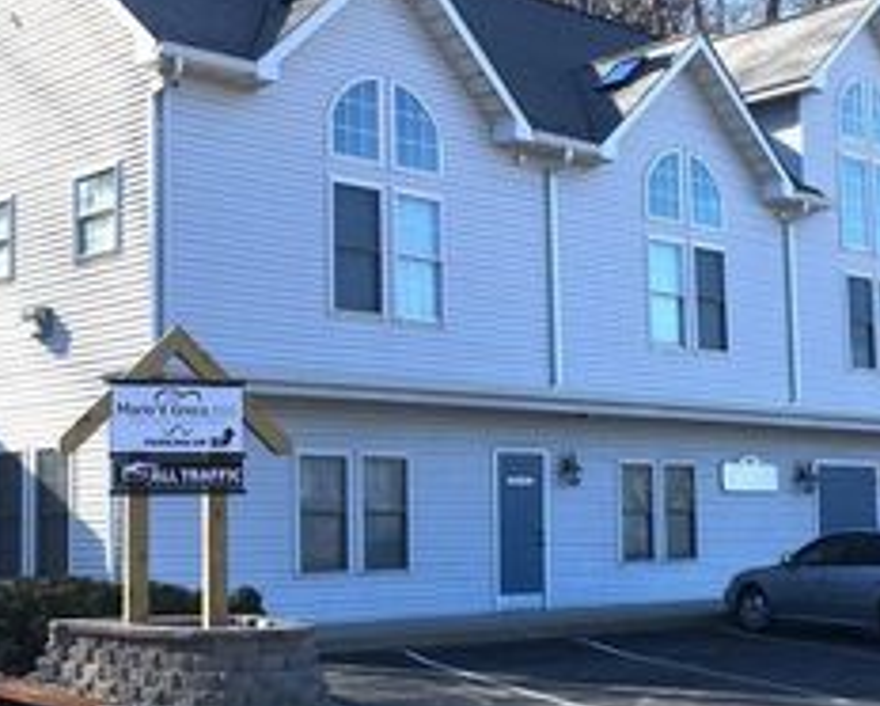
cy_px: 381
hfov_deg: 30.9
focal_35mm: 61
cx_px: 444
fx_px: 1590
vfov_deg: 25.0
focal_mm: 4.15
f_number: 2.2
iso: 25
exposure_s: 1/641
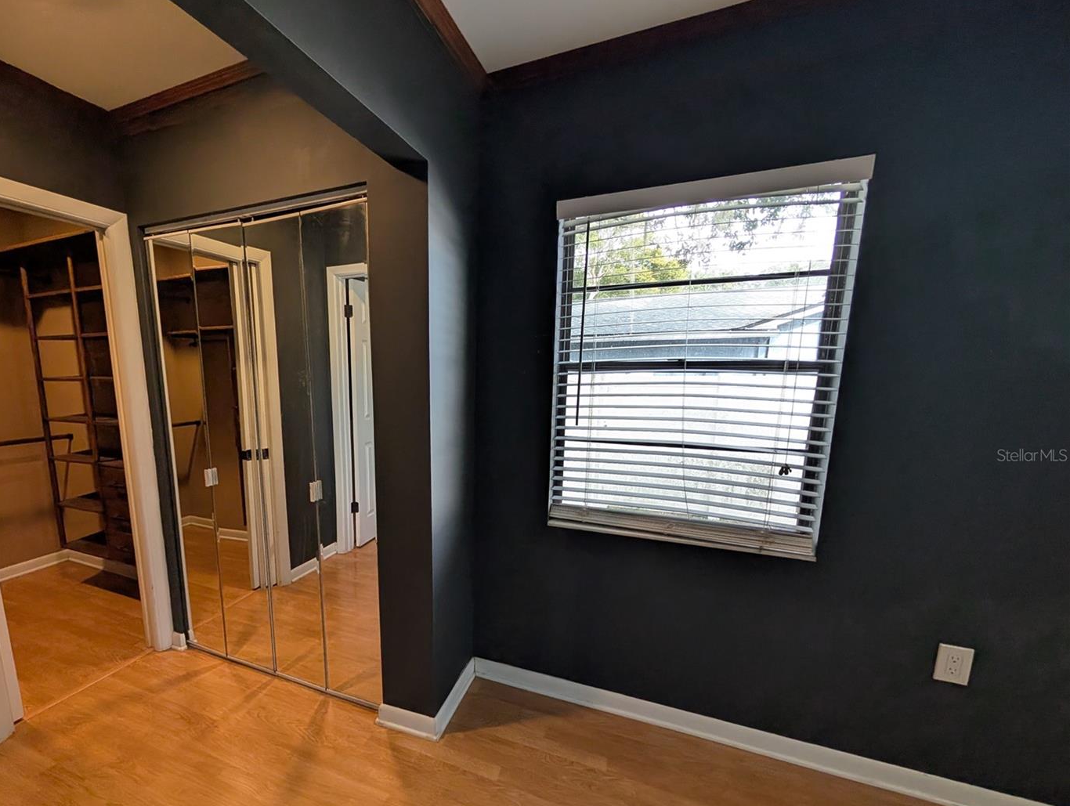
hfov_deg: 101.0
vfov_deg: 85.4
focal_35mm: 14
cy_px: 455
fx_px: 433
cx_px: 446
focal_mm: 2.02
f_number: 1.7
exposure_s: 1/120
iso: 54
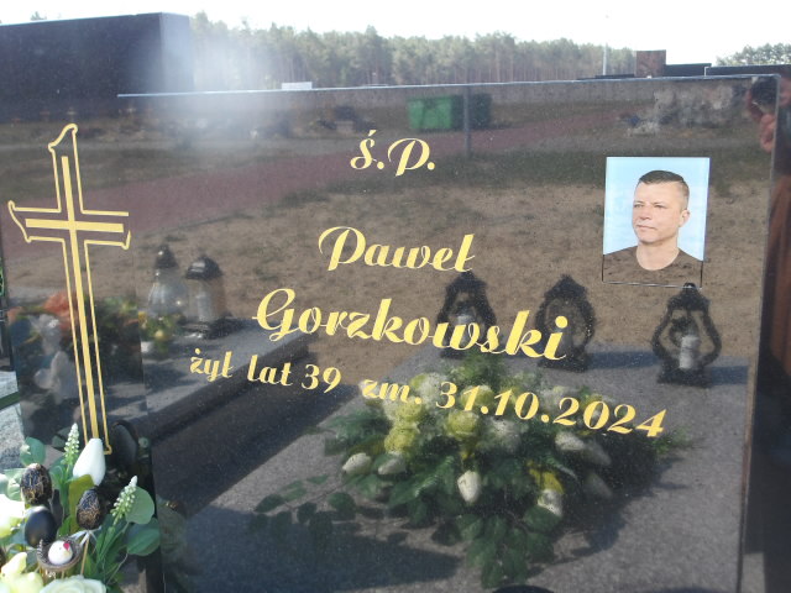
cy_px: 296
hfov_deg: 54.0
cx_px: 396
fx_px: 777
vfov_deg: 41.8
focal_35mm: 34
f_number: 3.3
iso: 100
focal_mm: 6.1
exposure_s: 1/191
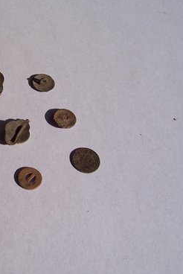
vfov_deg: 41.1
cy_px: 136
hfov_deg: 27.1
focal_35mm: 48
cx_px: 18
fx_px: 365
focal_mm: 5.6
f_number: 5.6
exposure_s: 1/1500
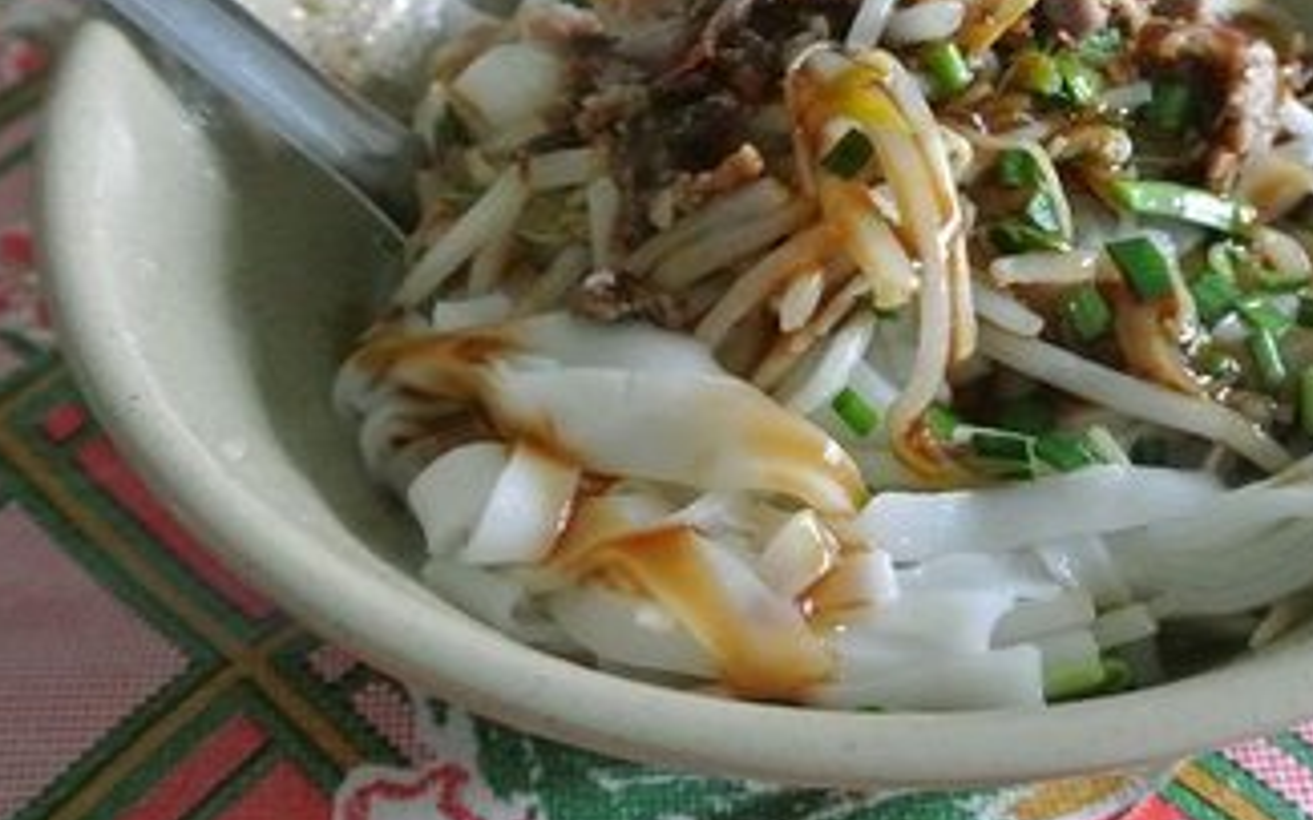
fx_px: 1682
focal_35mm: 47
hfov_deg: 42.1
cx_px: 865
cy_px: 226
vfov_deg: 27.1
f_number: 3.5
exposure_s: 1/80
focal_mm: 11.4
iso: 3200
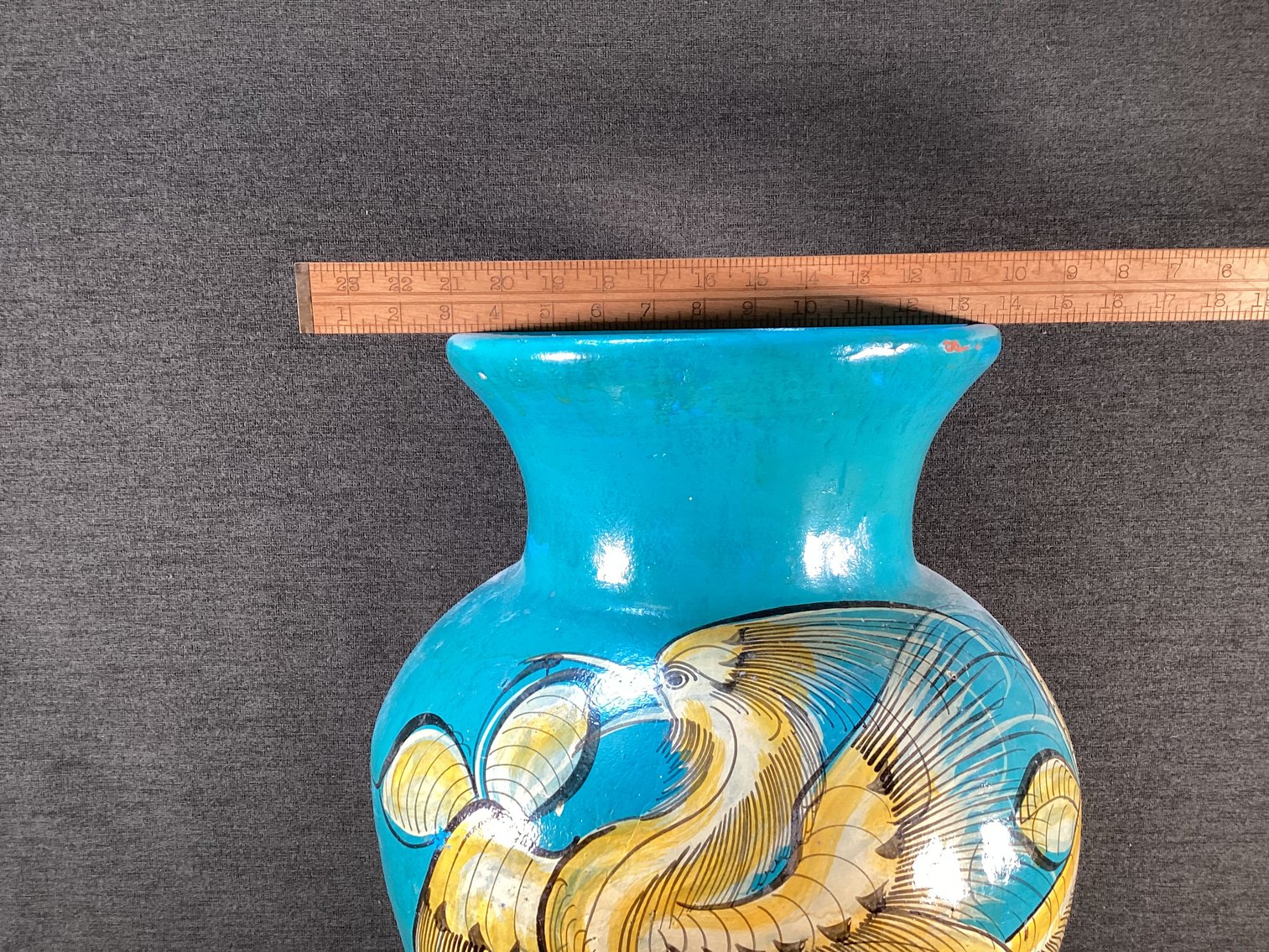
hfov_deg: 58.3
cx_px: 634
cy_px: 476
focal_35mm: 31
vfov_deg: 45.4
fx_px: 1137
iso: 100
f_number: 2.4
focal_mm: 3.3
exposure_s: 1/60
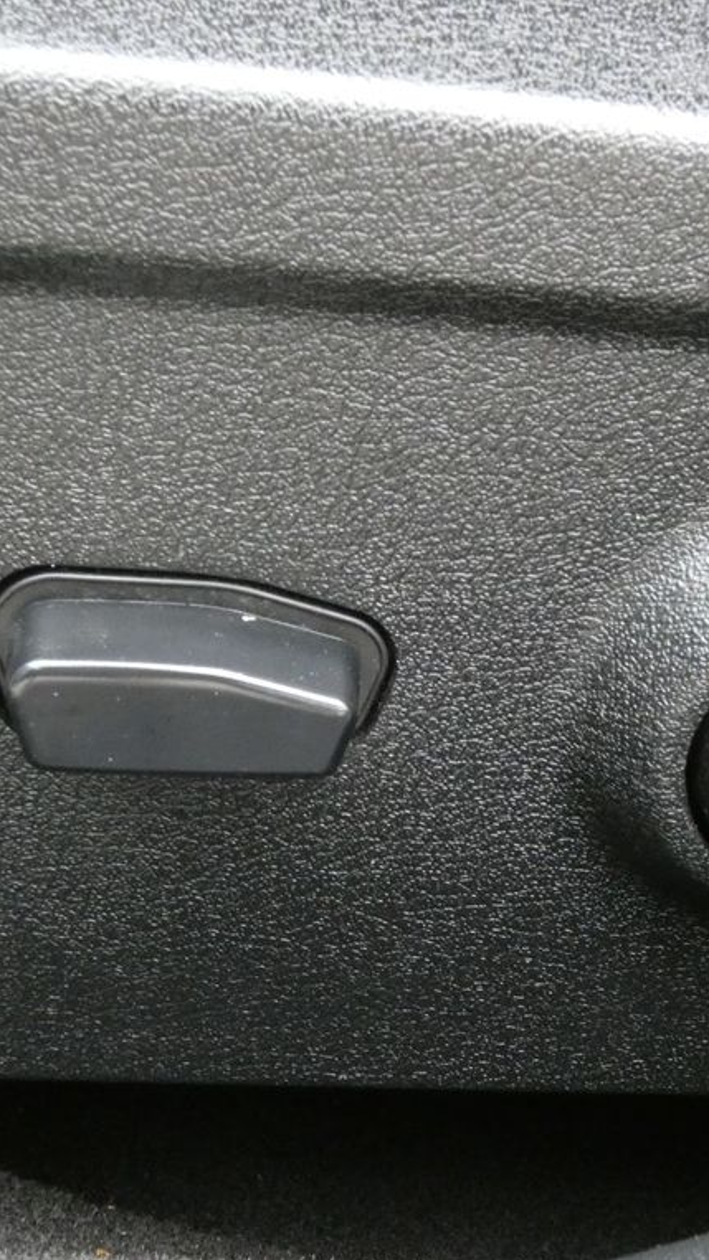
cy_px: 632
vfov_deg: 36.6
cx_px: 448
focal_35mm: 57
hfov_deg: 21.0
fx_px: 1906
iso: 1000
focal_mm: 7.1
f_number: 5.6
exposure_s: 1/80
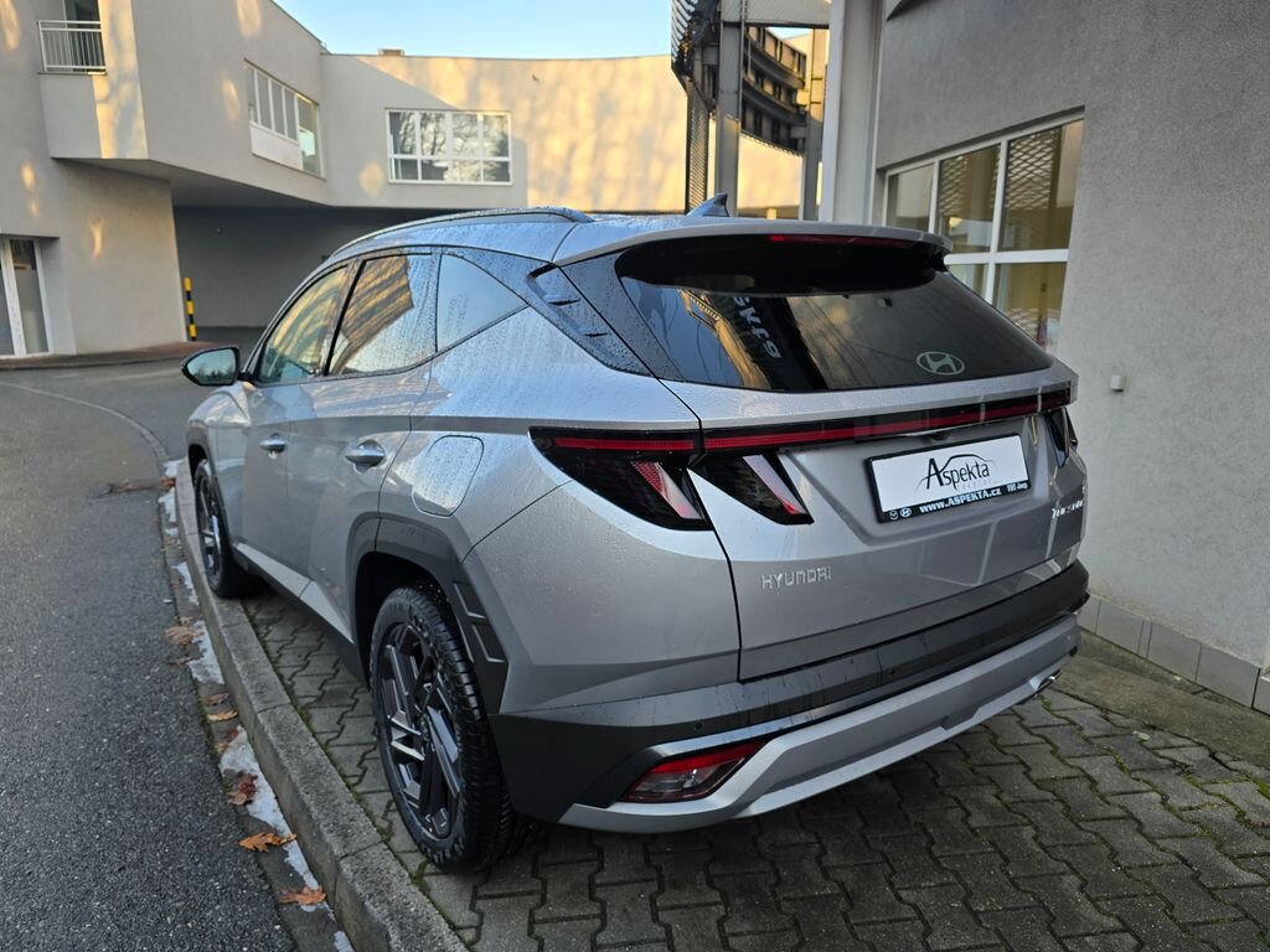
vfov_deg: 58.9
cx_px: 635
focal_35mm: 23
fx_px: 844
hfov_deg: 73.9
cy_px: 476
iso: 16
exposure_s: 1/180
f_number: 1.7
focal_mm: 6.3
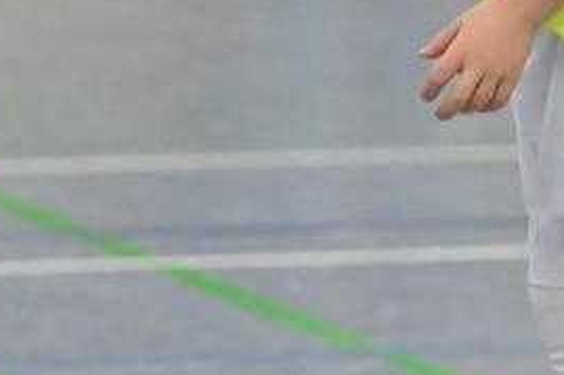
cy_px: -160
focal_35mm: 858
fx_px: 13433
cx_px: 407
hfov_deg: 2.4
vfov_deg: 1.6
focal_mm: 180
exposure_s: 1/1250
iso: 8000
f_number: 3.5
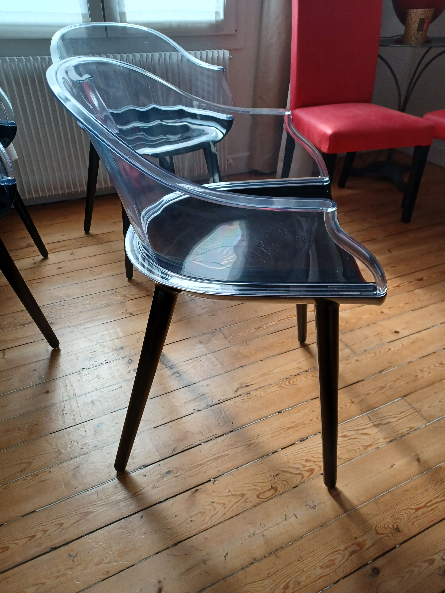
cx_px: 222
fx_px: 429
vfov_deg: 69.4
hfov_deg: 54.9
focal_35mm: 25
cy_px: 296
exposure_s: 1/49
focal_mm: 4.6
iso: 250
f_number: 1.8
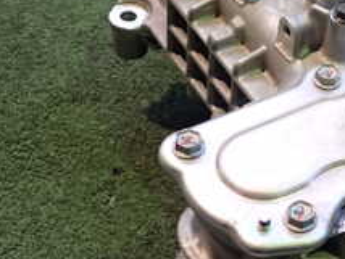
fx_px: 838
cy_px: 93
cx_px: 426
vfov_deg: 17.6
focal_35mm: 84
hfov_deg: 21.4
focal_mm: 5.4
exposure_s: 1/30
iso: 250
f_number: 2.3
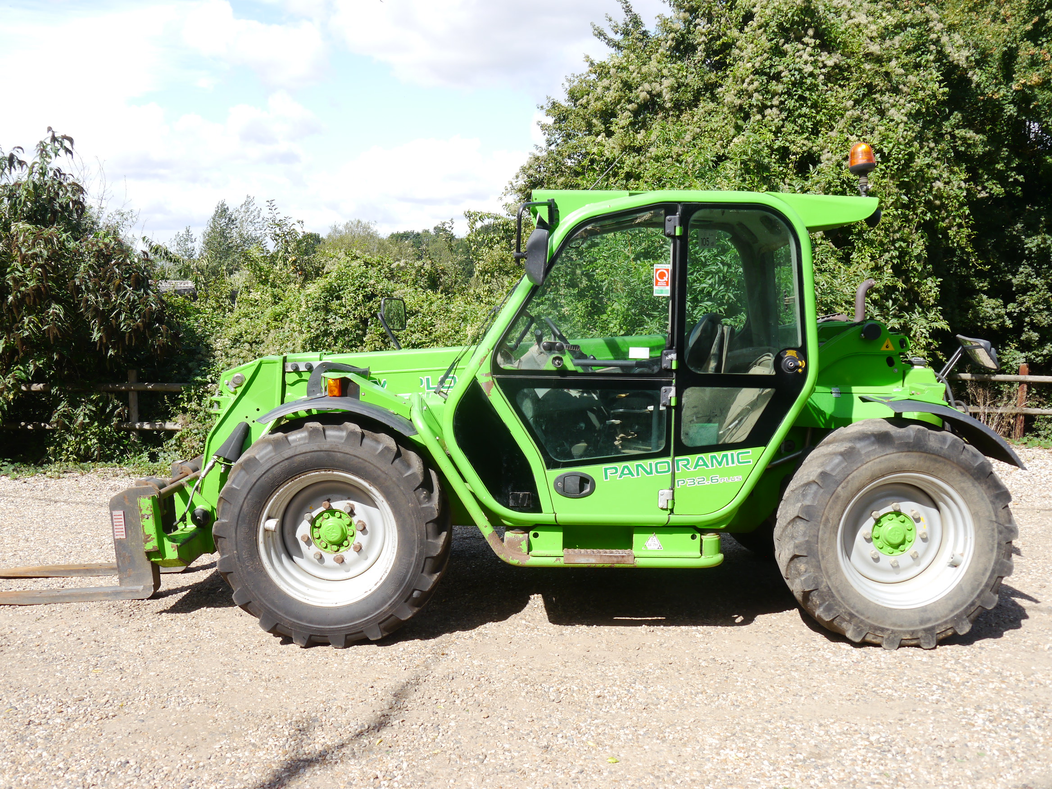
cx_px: 526
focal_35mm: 32
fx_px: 972
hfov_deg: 56.8
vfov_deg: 44.2
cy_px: 394
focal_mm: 16
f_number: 6.3
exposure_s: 1/320
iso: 160
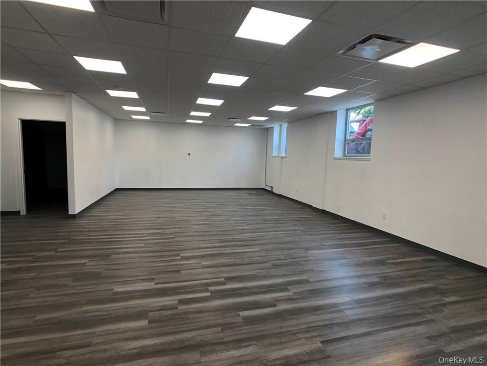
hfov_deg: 63.4
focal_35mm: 28
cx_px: 244
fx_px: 394
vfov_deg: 49.7
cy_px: 183
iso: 64
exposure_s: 1/120
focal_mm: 4
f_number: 1.8
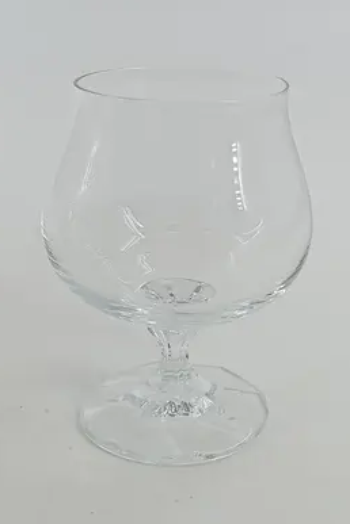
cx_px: 186
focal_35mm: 30
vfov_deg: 61.9
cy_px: 259
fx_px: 437
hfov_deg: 43.6
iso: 53
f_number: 1.8
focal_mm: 4.22
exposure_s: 1/103
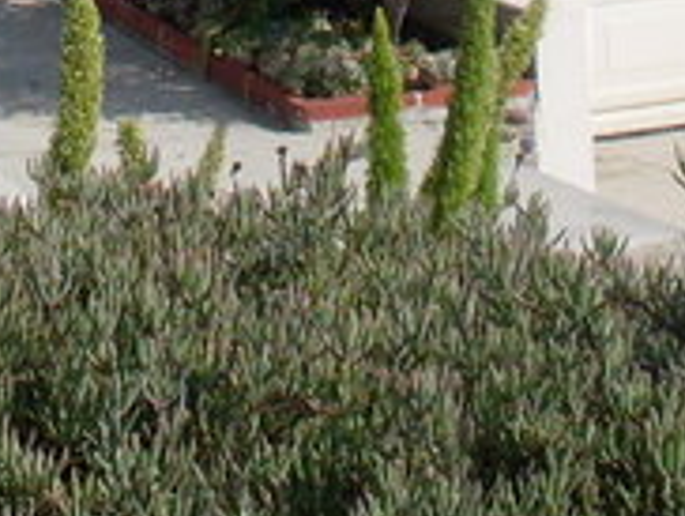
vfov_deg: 7.1
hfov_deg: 9.9
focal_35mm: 200
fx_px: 3963
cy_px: -625
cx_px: 181
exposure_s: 1/250
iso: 80
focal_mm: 6.3
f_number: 8.4
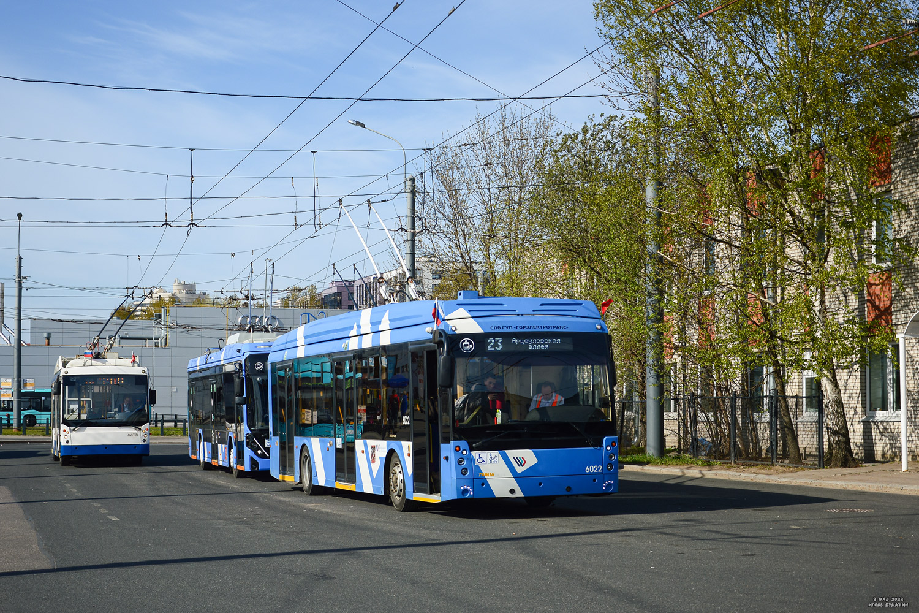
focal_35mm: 63
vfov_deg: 21.6
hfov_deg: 31.9
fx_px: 1608
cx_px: 460
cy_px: 306
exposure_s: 1/800
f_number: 5.6
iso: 100
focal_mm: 42
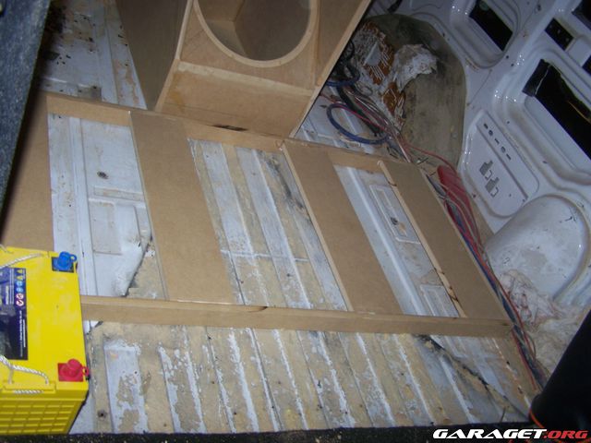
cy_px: 222
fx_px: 649
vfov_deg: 37.7
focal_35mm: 38
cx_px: 296
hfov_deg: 49.0
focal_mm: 6.3
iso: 80
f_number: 2.8
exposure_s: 1/60
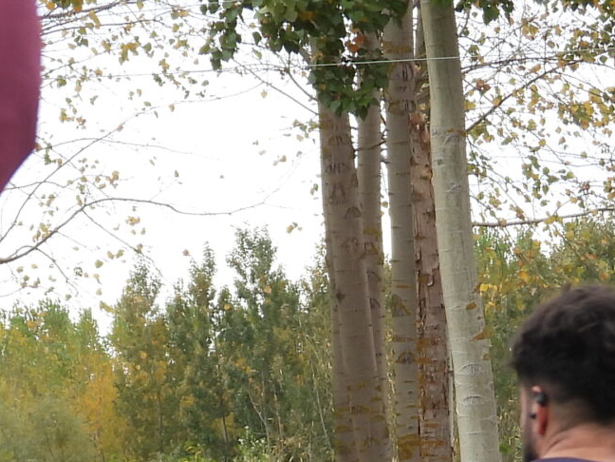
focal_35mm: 612
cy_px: 899
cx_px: 377
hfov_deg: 3.2
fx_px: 10873
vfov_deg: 2.4
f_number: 4
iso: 100
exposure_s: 1/125
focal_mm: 27.9
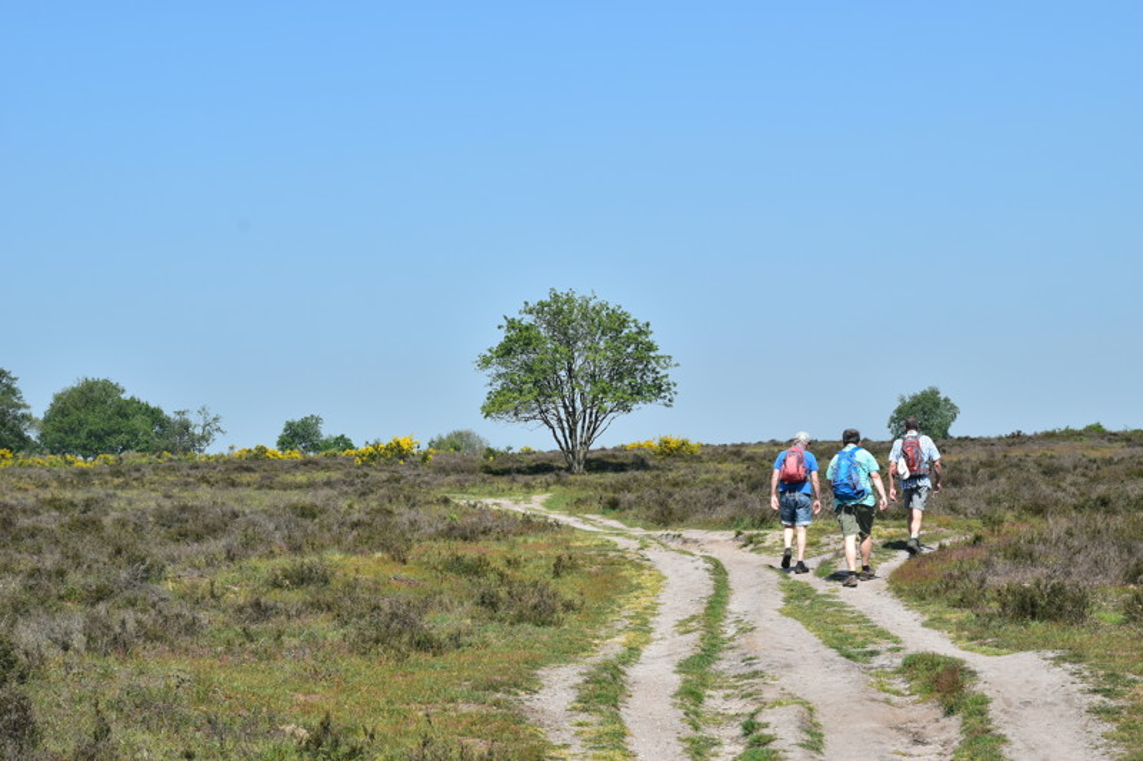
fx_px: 2190
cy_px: 380
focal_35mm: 69
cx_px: 572
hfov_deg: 29.2
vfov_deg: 19.7
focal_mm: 46
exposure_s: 1/250
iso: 320
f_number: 11
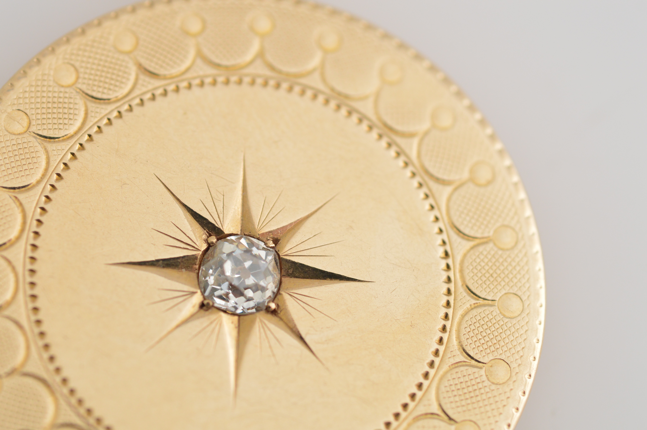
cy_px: 215
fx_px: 1616
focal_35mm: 90
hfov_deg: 22.6
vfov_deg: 15.2
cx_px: 324
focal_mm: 60
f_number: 7.1
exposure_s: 1/125
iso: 800
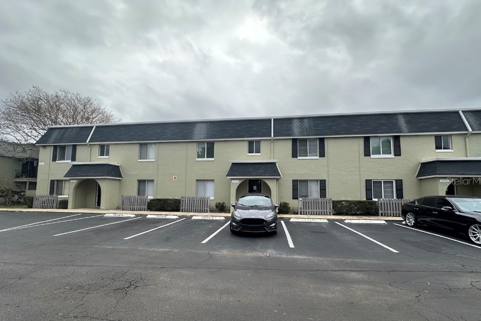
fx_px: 200
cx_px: 244
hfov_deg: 100.4
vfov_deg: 77.0
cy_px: 181
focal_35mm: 15
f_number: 2.2
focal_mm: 2.22
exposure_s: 1/276
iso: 40
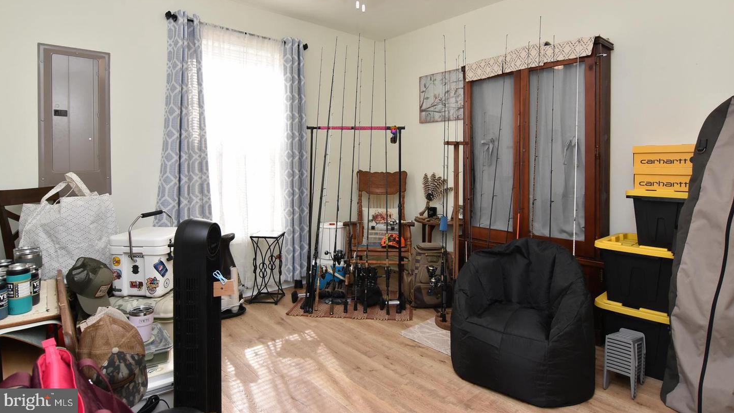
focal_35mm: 19
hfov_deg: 89.6
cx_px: 368
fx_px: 370
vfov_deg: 57.9
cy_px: 167
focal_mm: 12
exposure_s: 1/80
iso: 800
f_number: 9
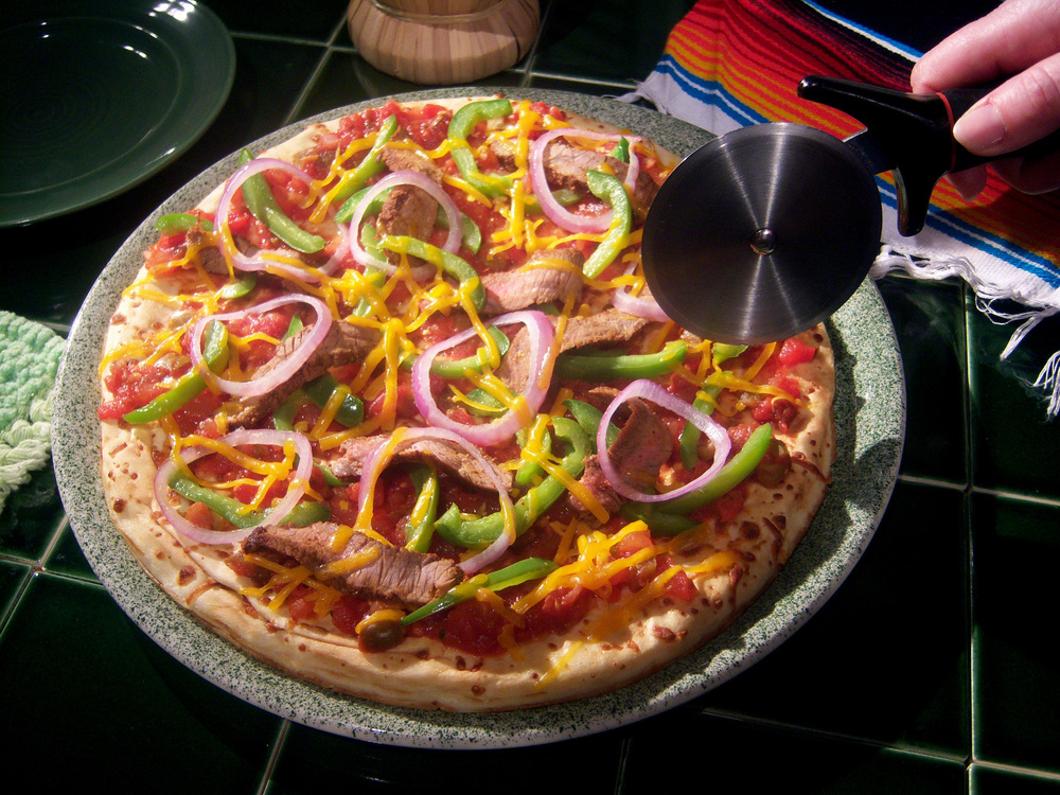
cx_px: 530
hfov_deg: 51.4
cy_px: 398
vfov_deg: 39.7
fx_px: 1102
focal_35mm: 36
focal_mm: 7.5
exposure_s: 1/50
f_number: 2.8
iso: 160
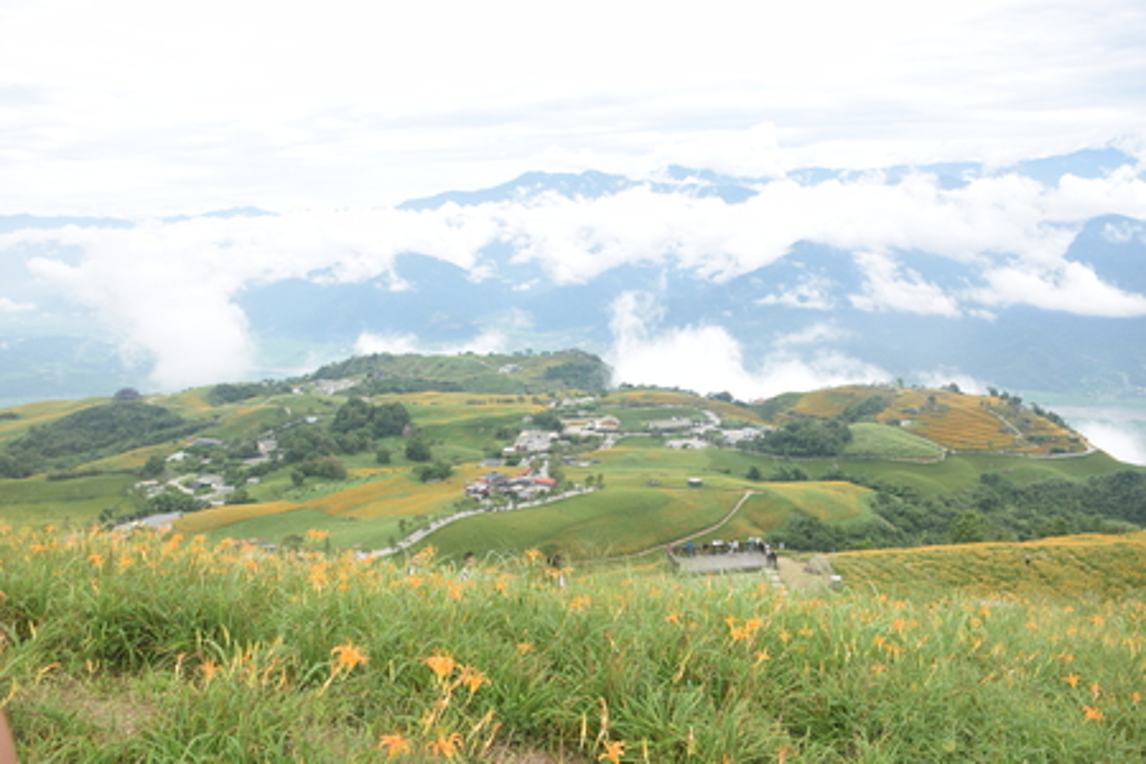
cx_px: 573
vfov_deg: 47.9
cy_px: 382
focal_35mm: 27
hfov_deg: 67.4
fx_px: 859
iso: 320
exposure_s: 1/400
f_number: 6.3
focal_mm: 18
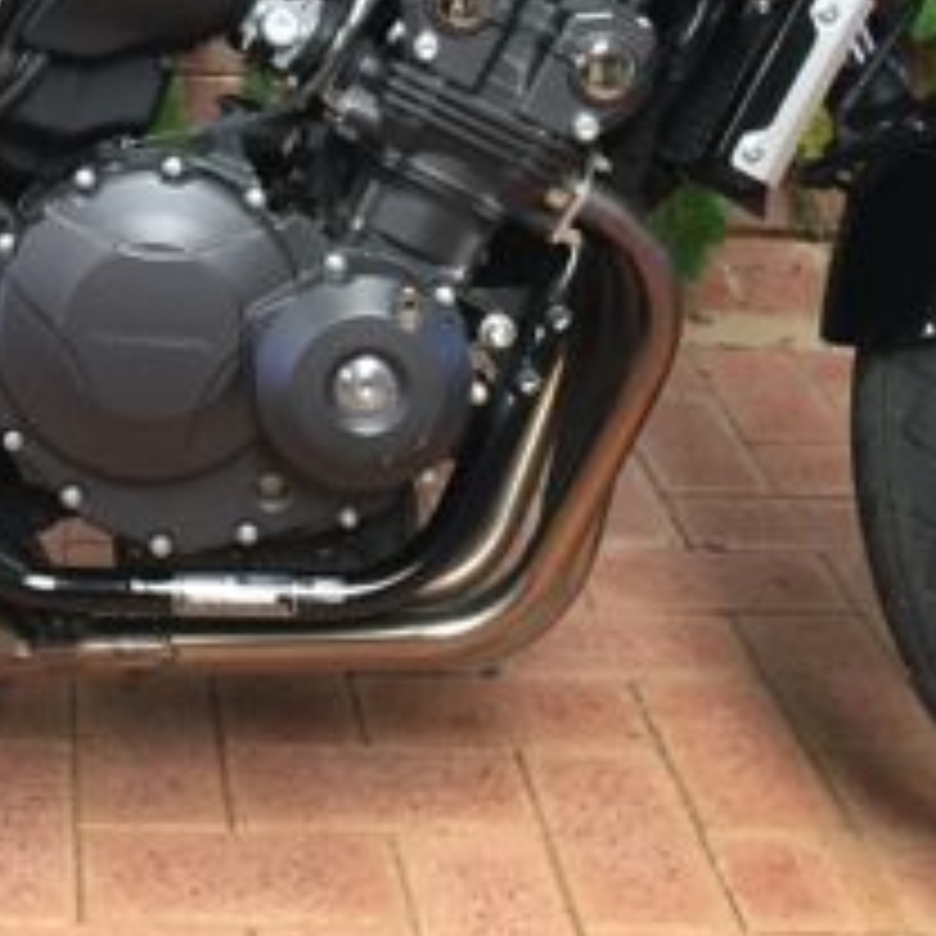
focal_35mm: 79
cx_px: 4
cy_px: -22
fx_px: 2417
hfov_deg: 21.2
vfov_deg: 21.1
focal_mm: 4.15
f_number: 2.2
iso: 50
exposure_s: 1/30
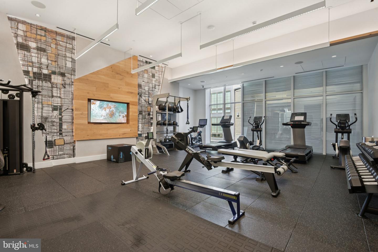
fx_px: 168
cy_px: 126
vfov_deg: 73.8
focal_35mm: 16
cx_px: 189
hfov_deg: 96.7
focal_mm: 16
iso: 400
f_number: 8
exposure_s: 1/50
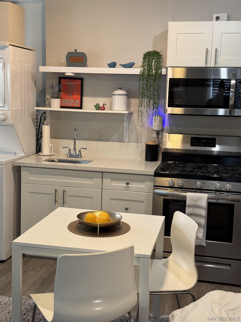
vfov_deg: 39.7
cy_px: 161
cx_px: 120
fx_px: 446
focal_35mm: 48
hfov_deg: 30.3
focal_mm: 6.76
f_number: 1.78
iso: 200
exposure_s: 1/60
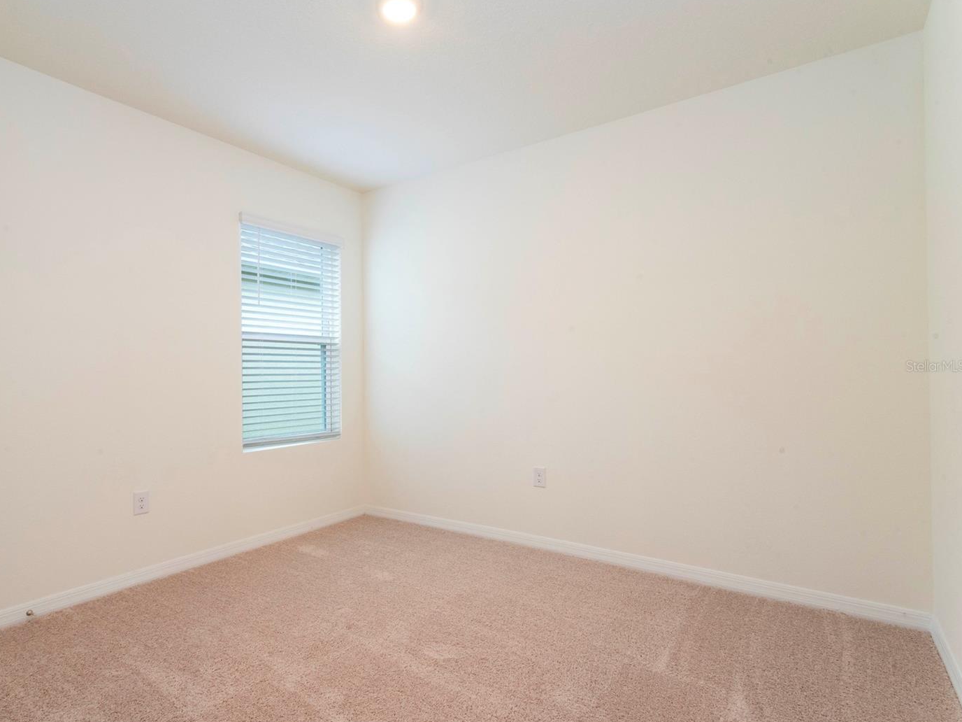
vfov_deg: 68.7
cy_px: 366
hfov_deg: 84.1
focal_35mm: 19
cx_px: 409
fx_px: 528
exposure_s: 1/20
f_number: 22
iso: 800
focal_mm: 17
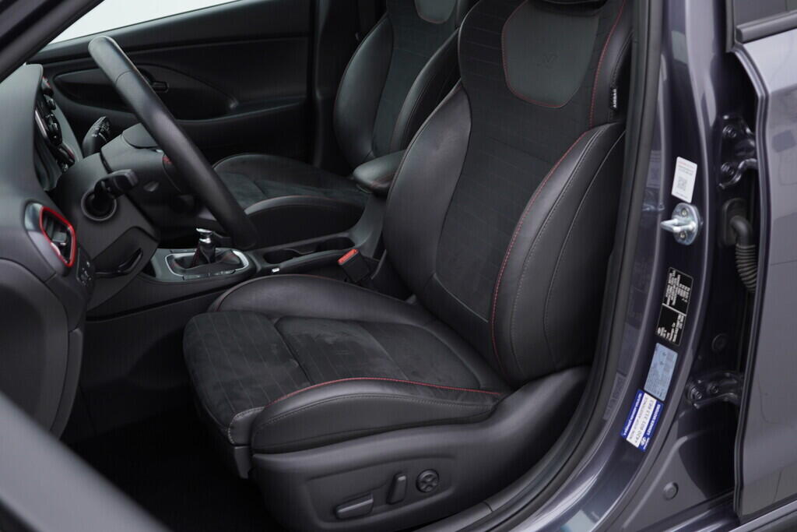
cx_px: 398
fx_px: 797
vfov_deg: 36.9
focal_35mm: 36
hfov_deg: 53.1
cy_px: 266
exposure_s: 1/50
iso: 125
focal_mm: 24
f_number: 3.2
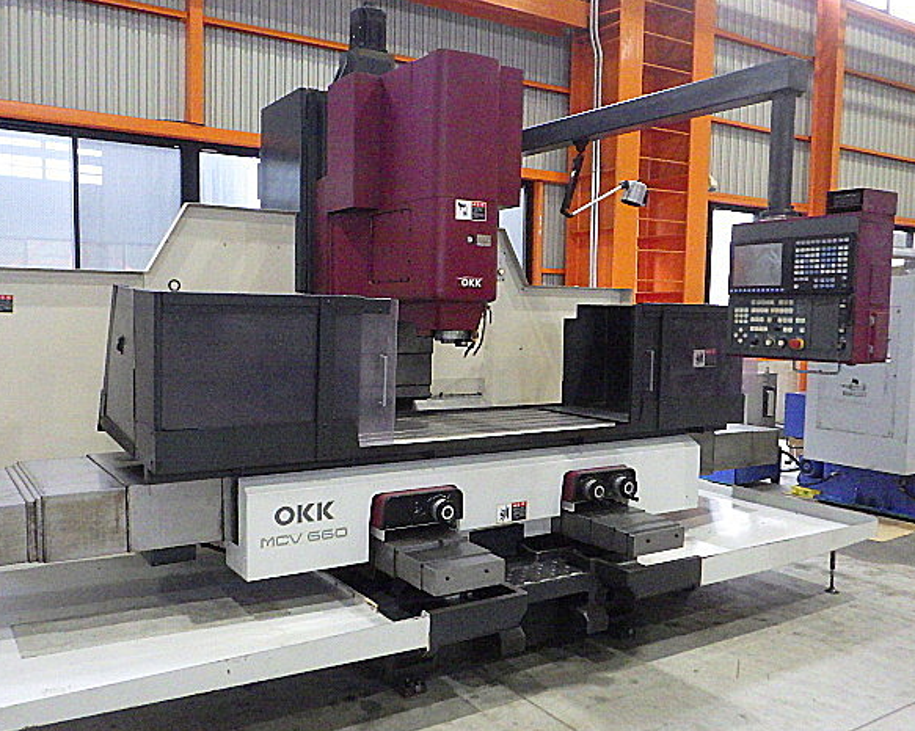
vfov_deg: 48.5
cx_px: 419
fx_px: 812
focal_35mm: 30
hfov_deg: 58.7
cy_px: 370
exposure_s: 1/45
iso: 1000
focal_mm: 5
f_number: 3.5
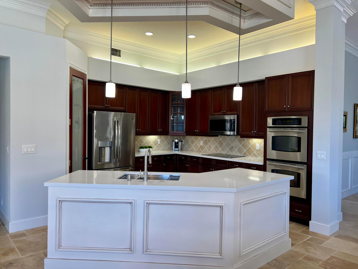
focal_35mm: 26
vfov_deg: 53.1
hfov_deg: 67.3
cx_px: 179
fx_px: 269
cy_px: 134
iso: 64
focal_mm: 5.7
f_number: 1.5
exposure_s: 1/120
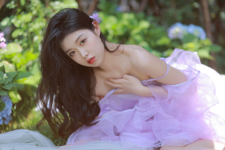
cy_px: 75
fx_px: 531
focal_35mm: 85
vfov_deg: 16.1
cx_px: 112
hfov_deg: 23.9
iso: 100
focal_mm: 85
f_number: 1.6
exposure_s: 1/1250
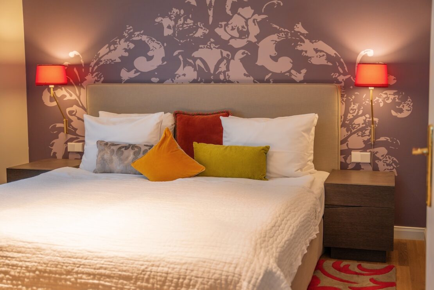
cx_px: 217
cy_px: 145
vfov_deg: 36.2
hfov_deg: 52.3
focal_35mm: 37
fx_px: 442
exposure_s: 1/40
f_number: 2.8
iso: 320
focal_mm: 36.7
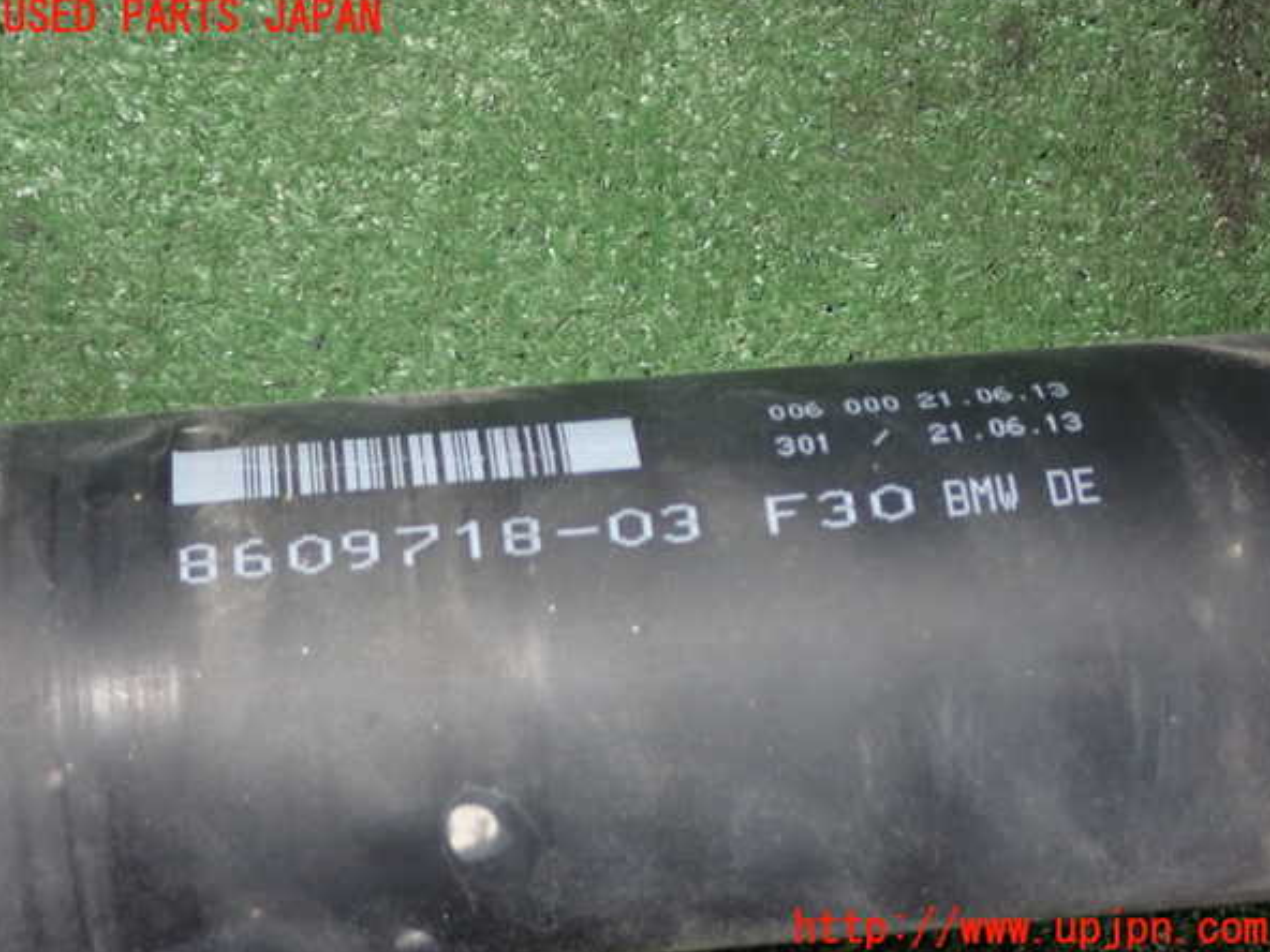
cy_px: 474
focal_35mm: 78
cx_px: 635
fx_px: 2862
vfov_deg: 18.9
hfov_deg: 25.0
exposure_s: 1/80
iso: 800
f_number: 13
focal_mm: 13.65
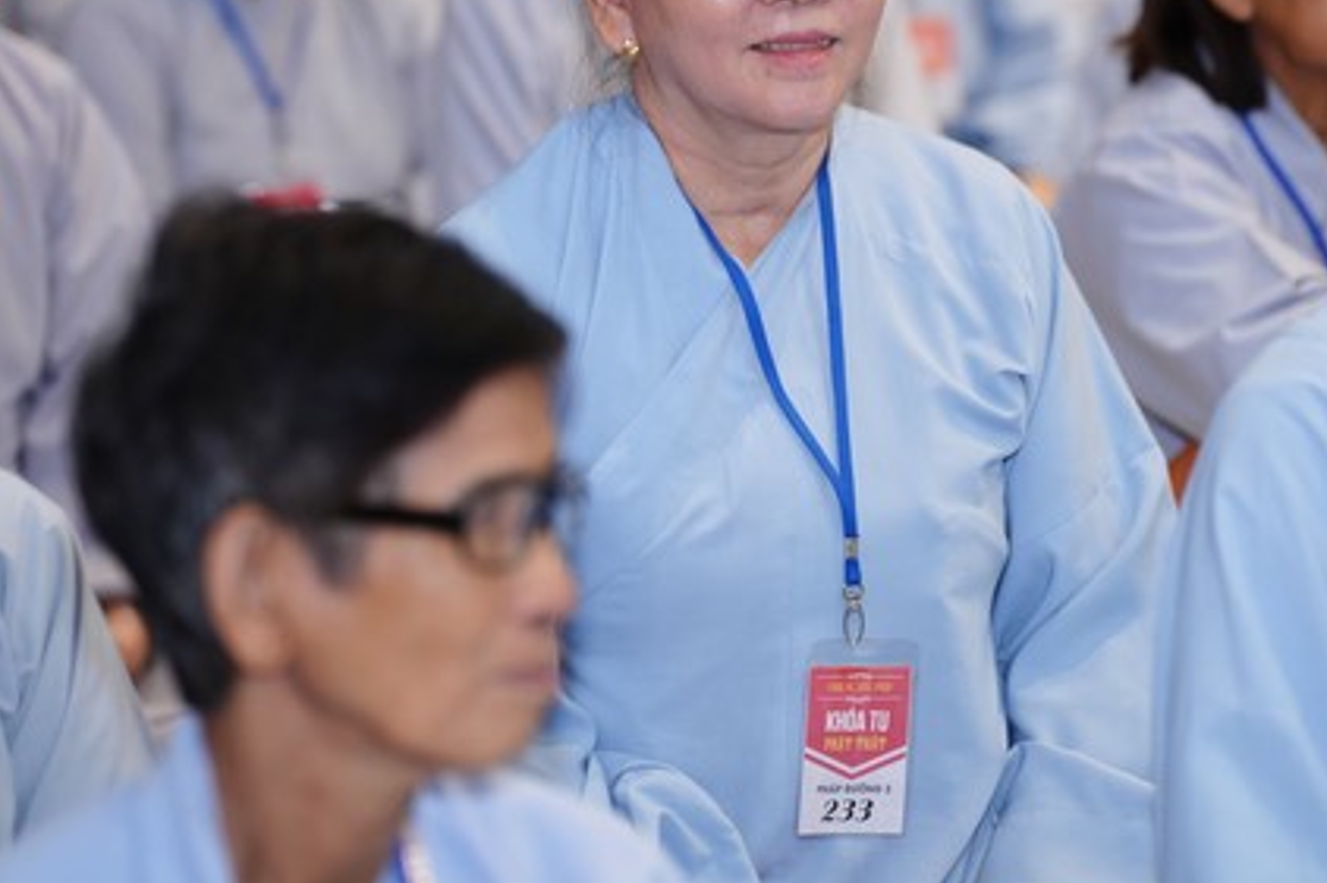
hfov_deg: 11.8
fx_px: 6411
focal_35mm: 174
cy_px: 234
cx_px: 808
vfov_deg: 7.9
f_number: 2.8
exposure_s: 1/125
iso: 1600
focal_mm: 113
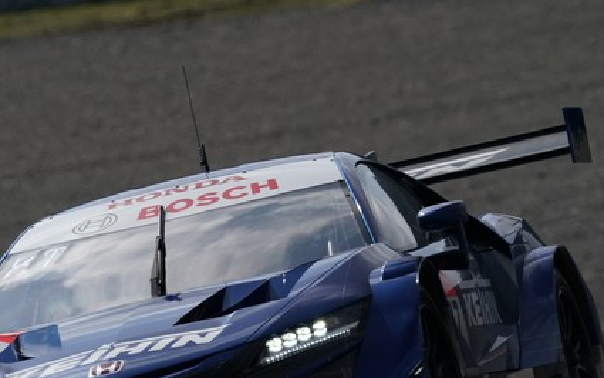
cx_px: 216
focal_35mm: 1035
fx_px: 17044
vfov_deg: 1.3
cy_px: 288
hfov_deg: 2.0
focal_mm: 600
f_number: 10
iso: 200
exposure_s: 1/800
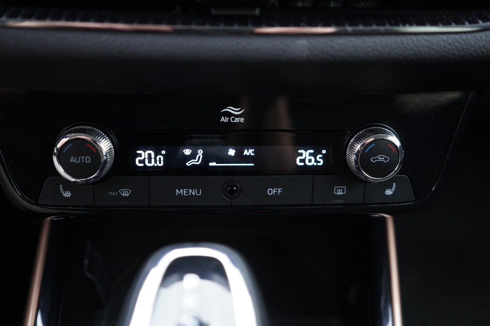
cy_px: 163
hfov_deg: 53.1
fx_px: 490
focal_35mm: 36
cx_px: 245
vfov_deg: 36.9
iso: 500
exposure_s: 1/40
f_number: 2.8
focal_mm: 24
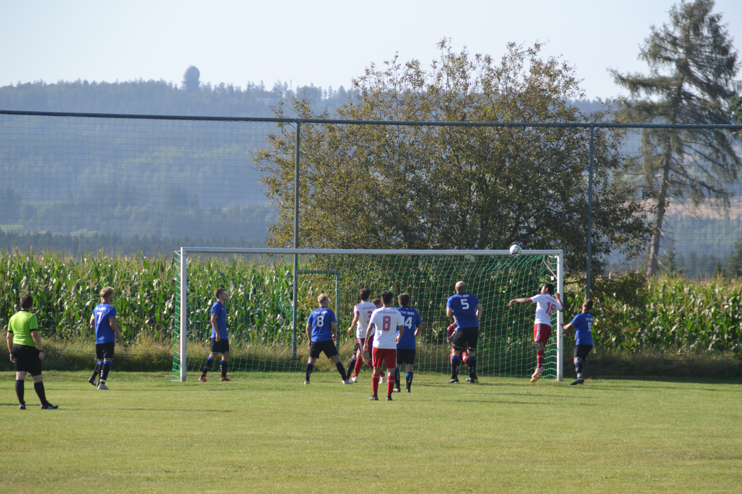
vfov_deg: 4.6
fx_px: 6183
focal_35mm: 300
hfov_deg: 6.9
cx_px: 371
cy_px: 247
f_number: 6.3
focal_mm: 200
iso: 400
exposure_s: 1/640
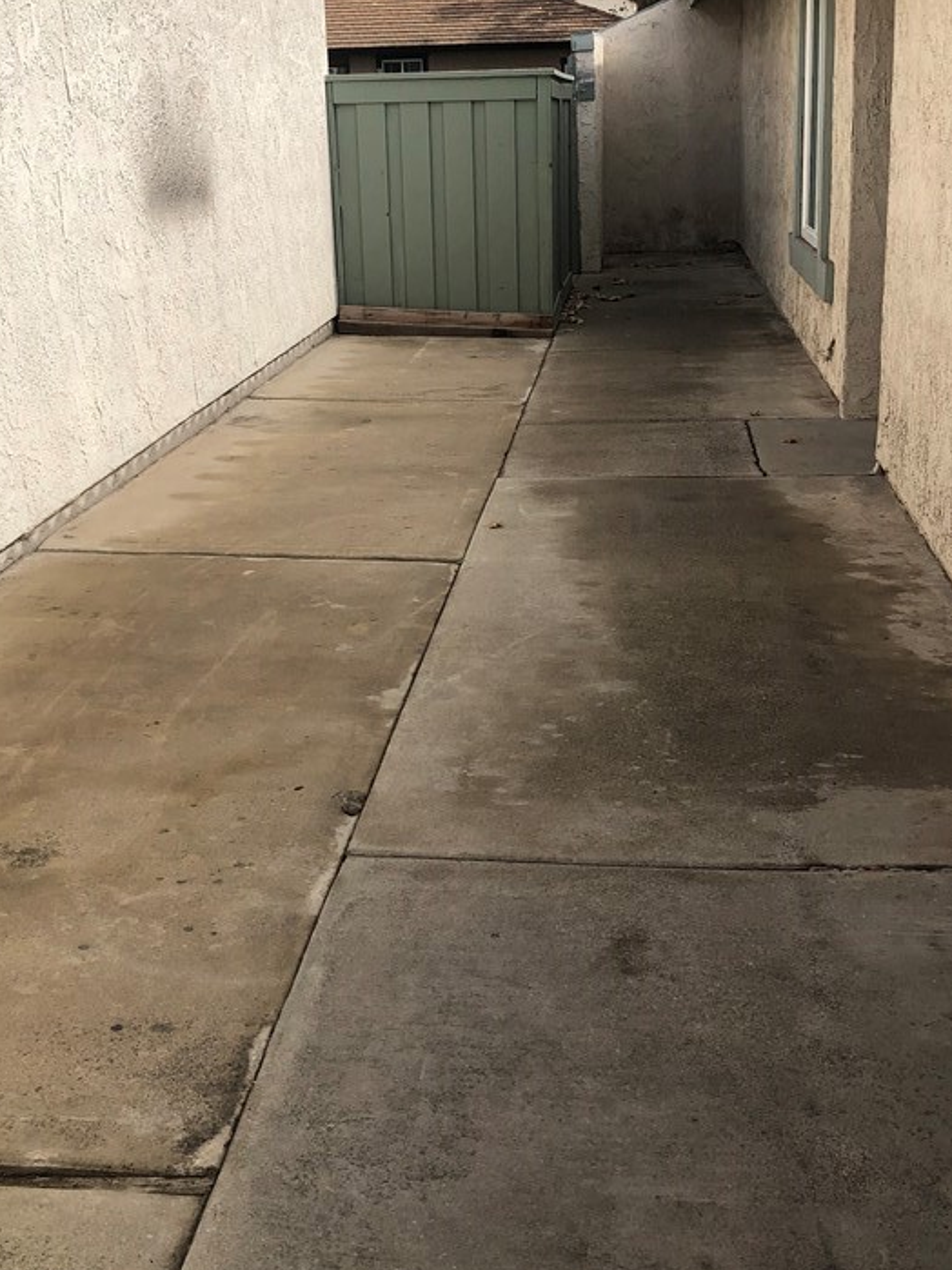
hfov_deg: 35.1
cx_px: 485
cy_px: 451
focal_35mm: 41
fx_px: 1504
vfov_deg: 45.3
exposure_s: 1/1312
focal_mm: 3.99
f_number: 1.8
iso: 20
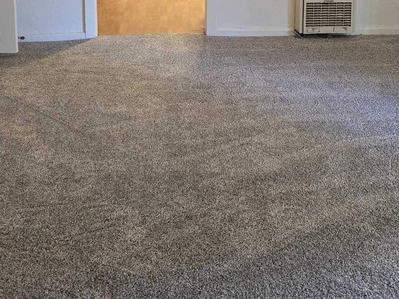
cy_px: -12
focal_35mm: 55
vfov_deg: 25.0
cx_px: 213
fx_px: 634
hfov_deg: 34.9
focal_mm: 6.3
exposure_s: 1/60
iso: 500
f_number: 1.7
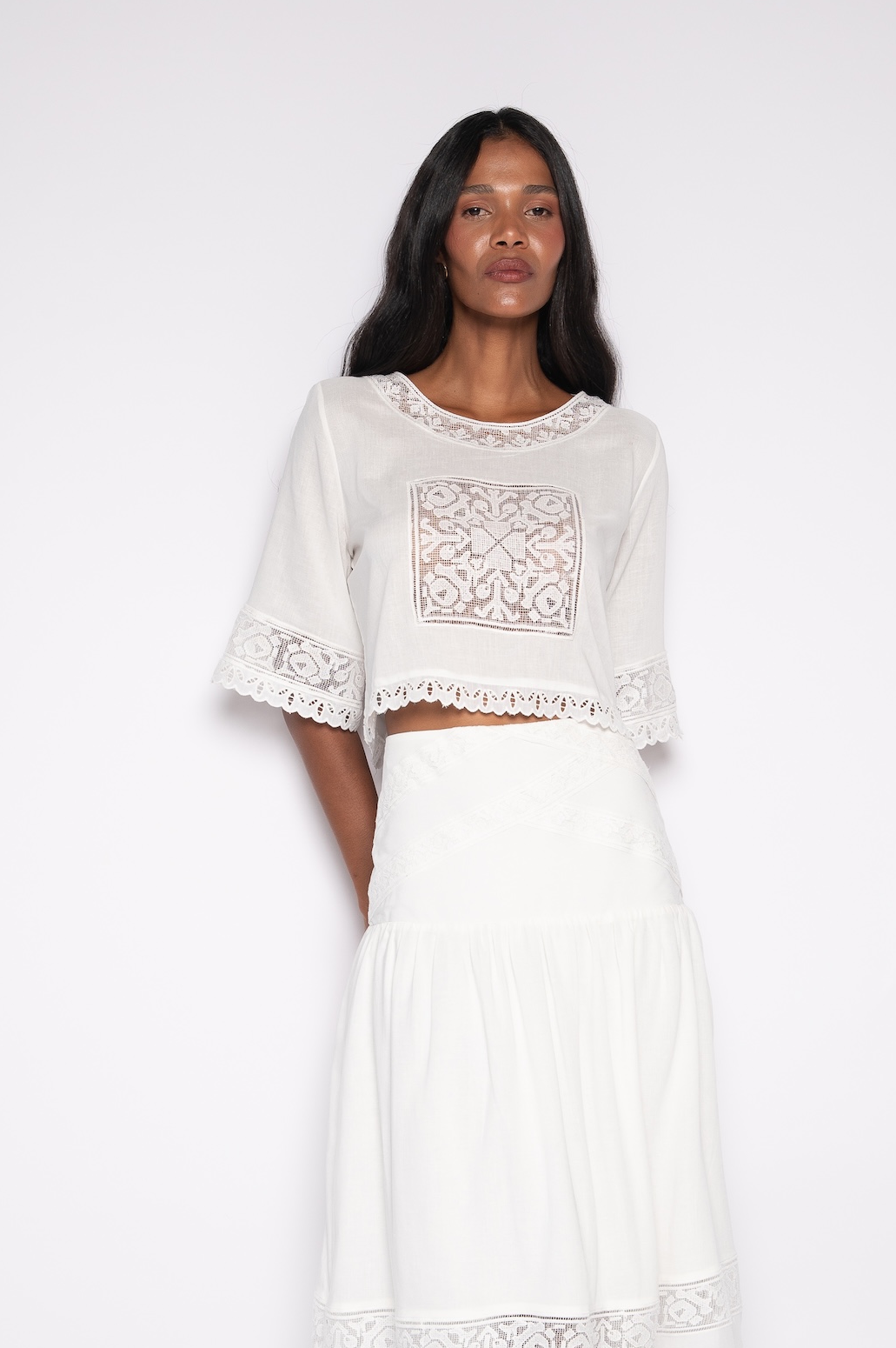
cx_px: 515
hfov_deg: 21.2
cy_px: 927
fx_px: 2393
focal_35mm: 64
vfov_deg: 31.1
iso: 200
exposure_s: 1/160
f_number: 7.1
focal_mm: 44
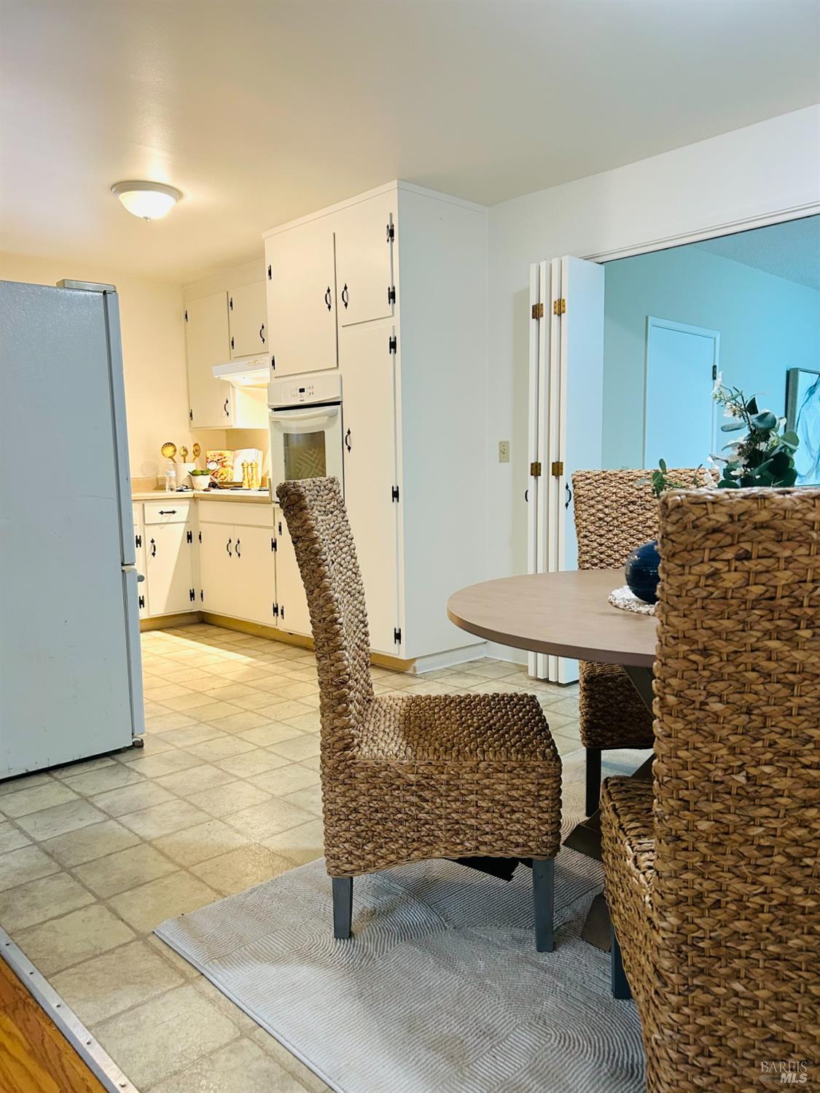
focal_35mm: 26
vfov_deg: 67.3
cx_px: 410
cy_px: 546
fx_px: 821
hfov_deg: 53.1
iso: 200
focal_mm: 5.7
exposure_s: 1/60
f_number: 1.5
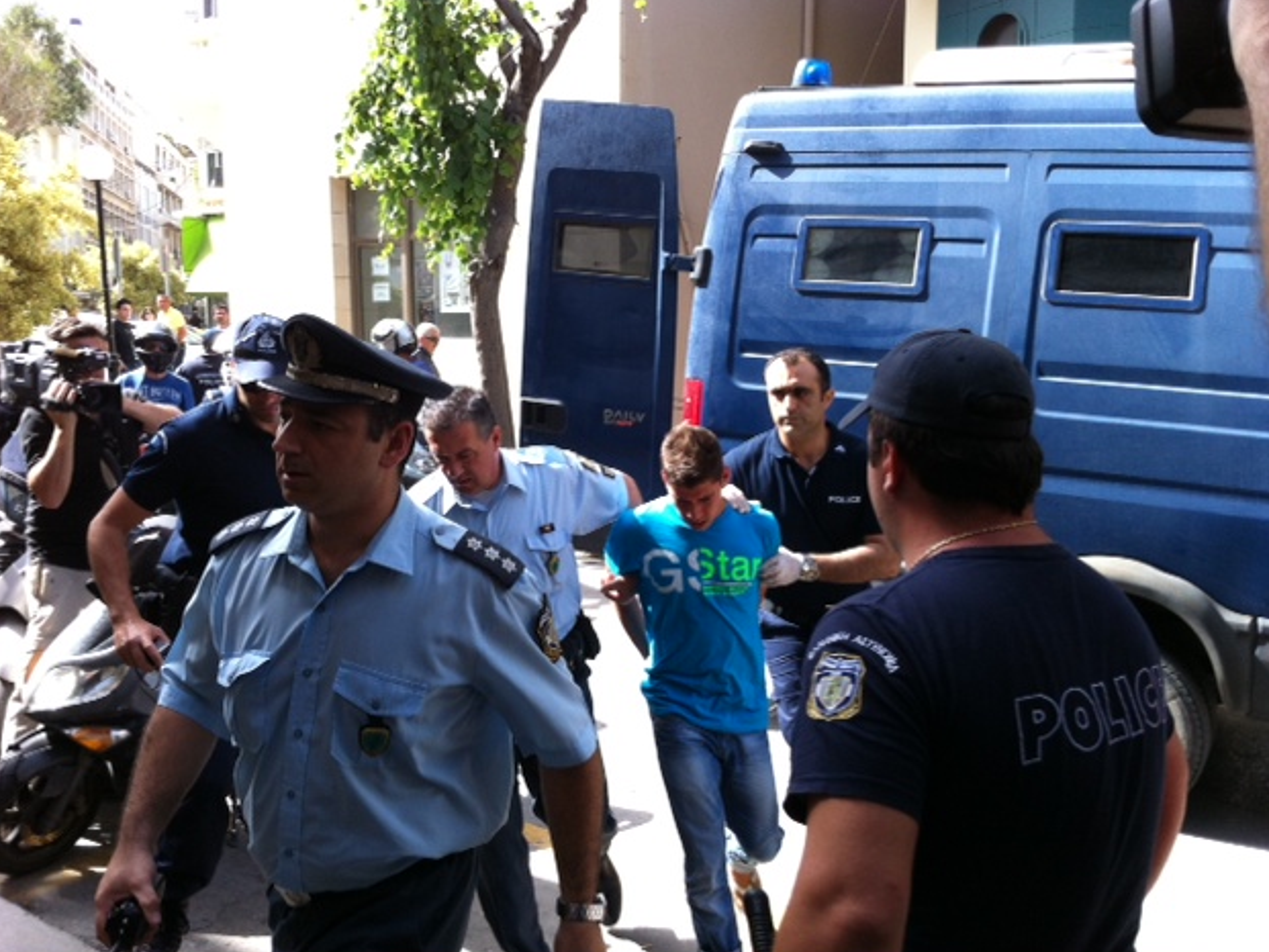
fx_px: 1320
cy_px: 482
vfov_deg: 39.7
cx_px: 619
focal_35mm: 36
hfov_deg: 51.3
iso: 80
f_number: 2.8
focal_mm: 3.85
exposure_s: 1/247
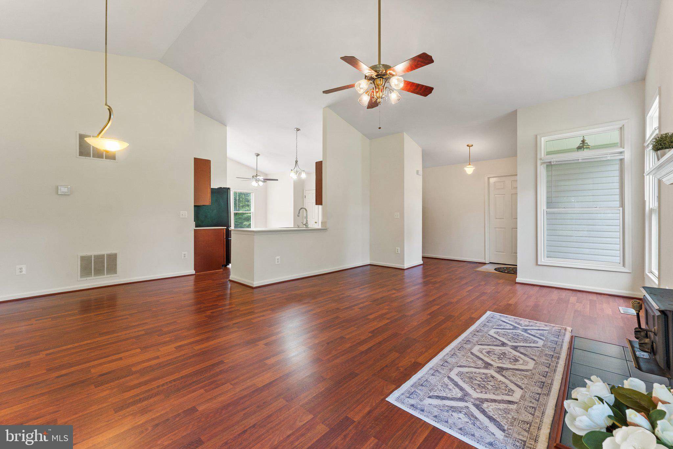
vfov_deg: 81.2
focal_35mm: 14
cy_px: 224
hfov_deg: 104.3
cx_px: 336
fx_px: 262
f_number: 8
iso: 500
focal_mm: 14
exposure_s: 1/4
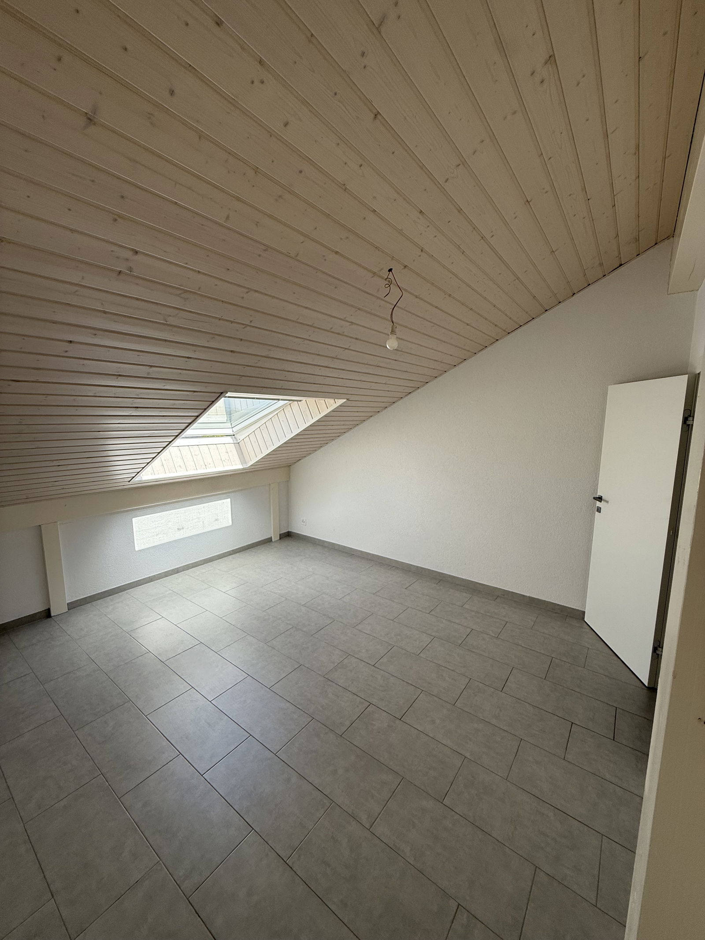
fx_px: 380
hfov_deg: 85.7
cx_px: 352
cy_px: 470
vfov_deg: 102.1
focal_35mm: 14
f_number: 2.2
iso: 64
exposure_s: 1/340
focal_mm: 2.22
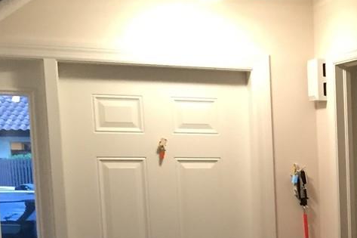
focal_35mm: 102
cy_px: 326
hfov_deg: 17.9
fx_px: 1011
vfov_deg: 12.9
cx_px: 531
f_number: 2.2
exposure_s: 1/30
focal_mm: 4.15
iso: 125
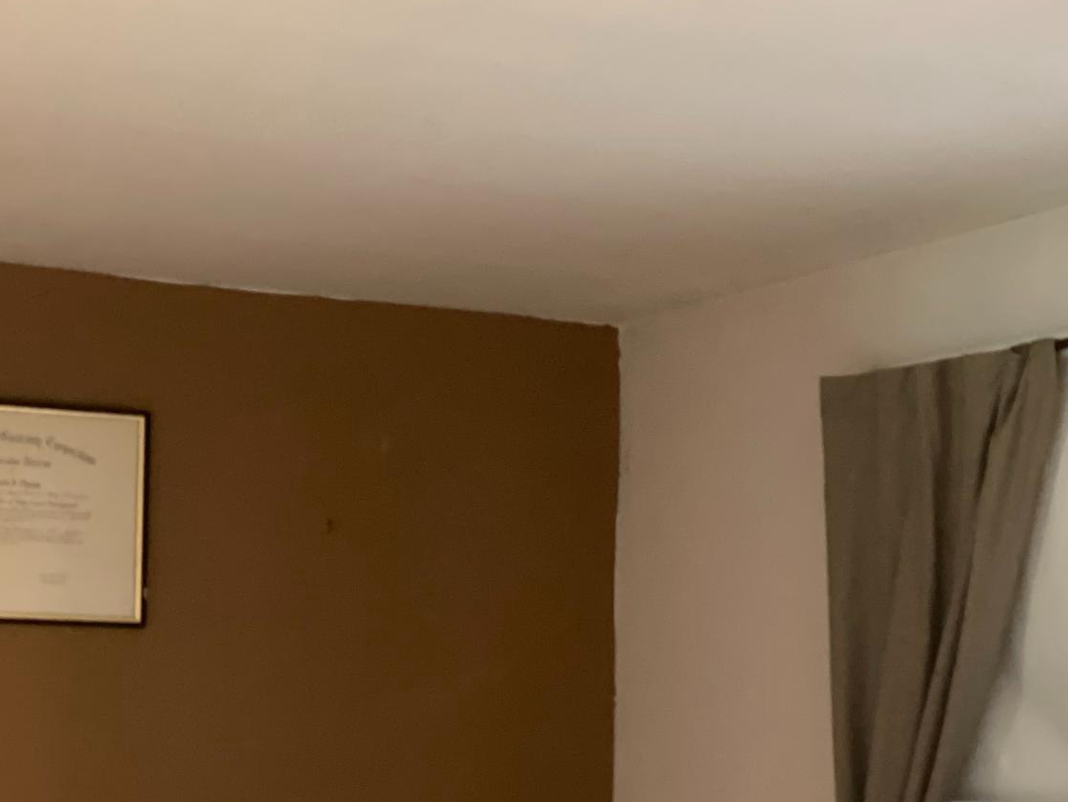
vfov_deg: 15.4
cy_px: 676
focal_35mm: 95
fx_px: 2931
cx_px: 611
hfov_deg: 20.6
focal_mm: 6
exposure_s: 1/20
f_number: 2
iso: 500
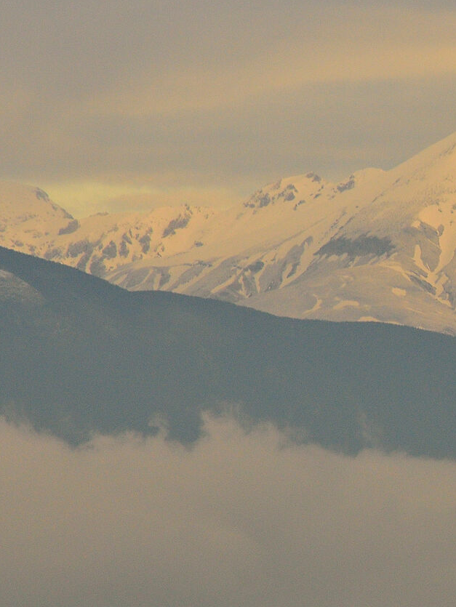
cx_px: 633
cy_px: 451
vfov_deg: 2.4
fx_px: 14550
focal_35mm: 829
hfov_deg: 1.8
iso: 1000
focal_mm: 300
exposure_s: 1/640
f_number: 11
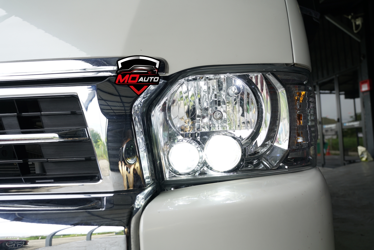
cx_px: 187
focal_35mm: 24
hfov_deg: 73.7
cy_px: 125
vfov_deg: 53.2
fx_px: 249
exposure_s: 1/100
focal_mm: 24
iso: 100
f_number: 5
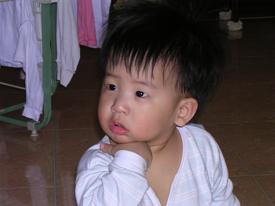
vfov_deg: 12.9
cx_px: 138
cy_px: 103
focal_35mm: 115
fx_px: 914
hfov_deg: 17.1
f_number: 4.9
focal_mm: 17.4
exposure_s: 1/60.1
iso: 231
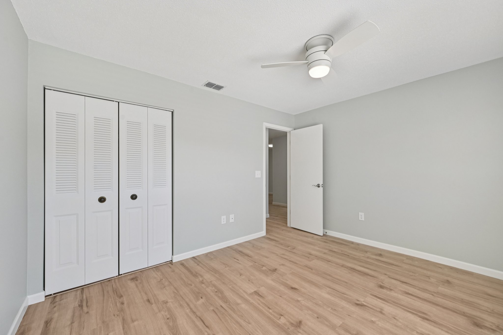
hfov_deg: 104.3
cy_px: 168
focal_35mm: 14
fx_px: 195
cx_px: 252
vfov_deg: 81.1
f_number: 8
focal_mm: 14
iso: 400
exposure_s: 1/200
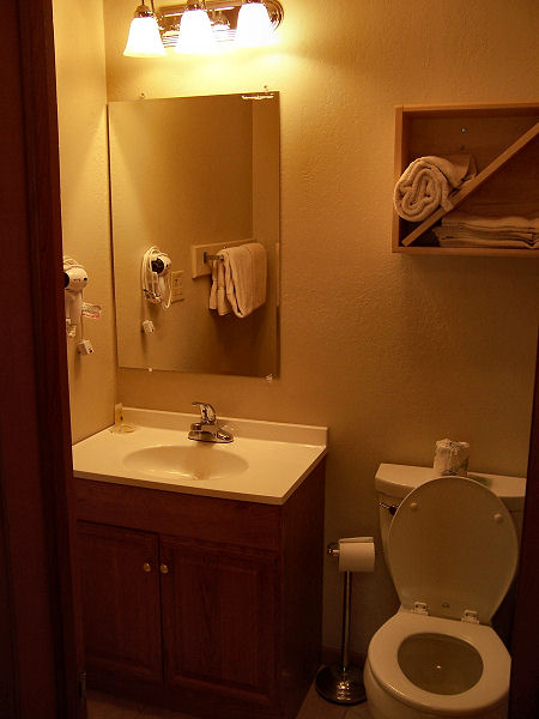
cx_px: 270
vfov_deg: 55.4
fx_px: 685
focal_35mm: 33
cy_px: 360
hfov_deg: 42.9
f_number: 3.4
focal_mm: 5.5
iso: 100
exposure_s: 1/30
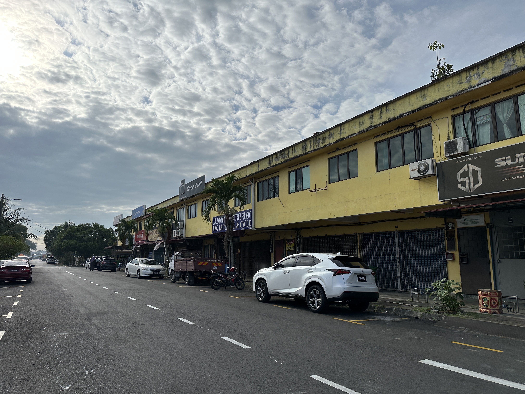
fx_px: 364
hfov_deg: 71.6
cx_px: 262
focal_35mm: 24
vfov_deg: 56.8
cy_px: 197
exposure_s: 1/10753
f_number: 1.78
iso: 80
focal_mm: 6.86
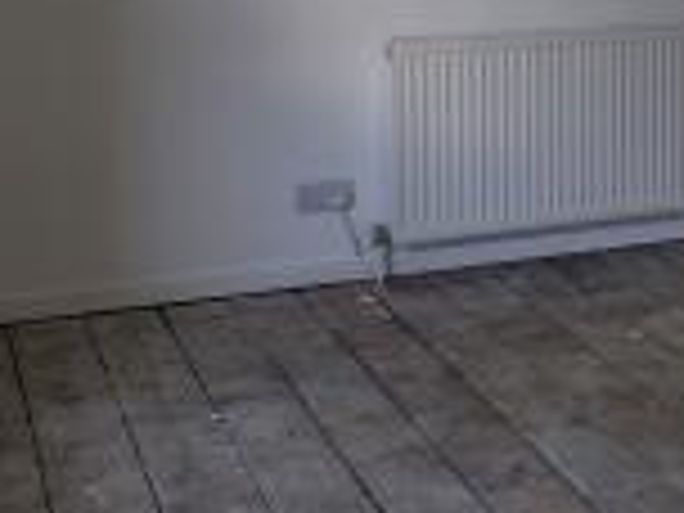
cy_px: -25
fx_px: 1601
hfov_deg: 20.5
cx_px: 1040
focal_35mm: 81
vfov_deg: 17.7
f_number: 1.95
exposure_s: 1/39.2
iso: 39
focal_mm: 2.23
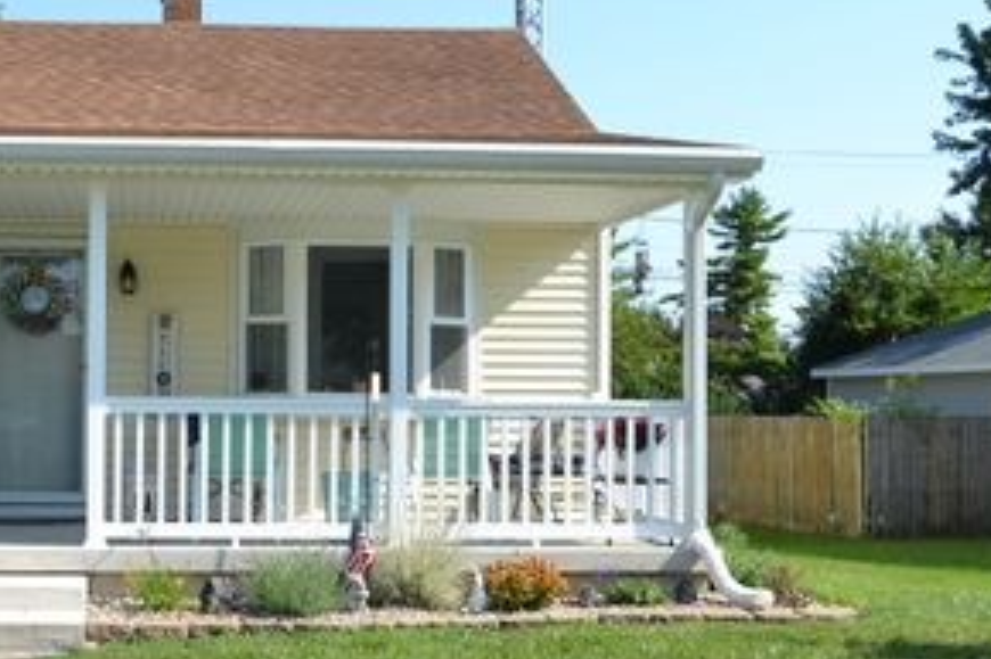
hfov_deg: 31.5
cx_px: 195
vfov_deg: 21.9
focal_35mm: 62
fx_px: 1706
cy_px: 336
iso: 100
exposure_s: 1/200
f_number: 7.1
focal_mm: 24
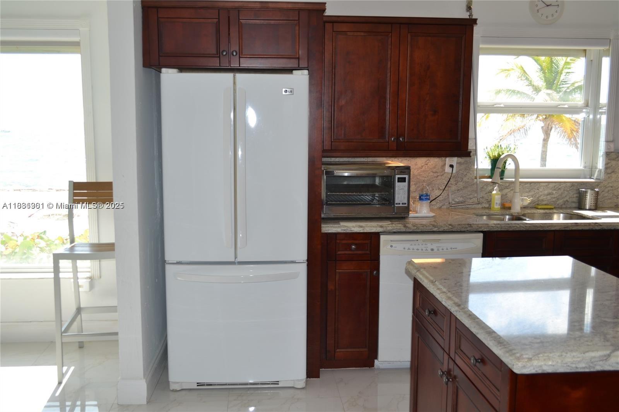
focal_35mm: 33
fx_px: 567
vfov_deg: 40.0
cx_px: 310
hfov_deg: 57.2
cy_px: 206
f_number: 4
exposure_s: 1/160
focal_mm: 22
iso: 100
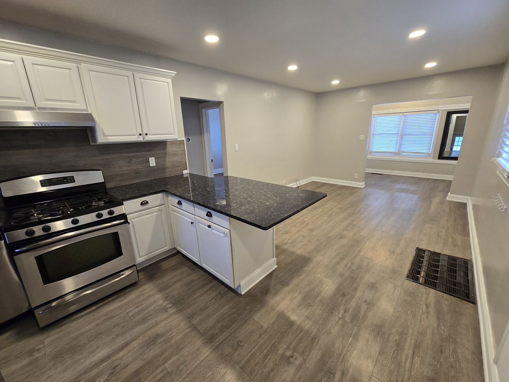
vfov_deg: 89.9
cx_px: 254
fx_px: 191
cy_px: 191
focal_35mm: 13
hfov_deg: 106.2
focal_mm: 2.2
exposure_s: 1/60
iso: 160
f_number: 2.2
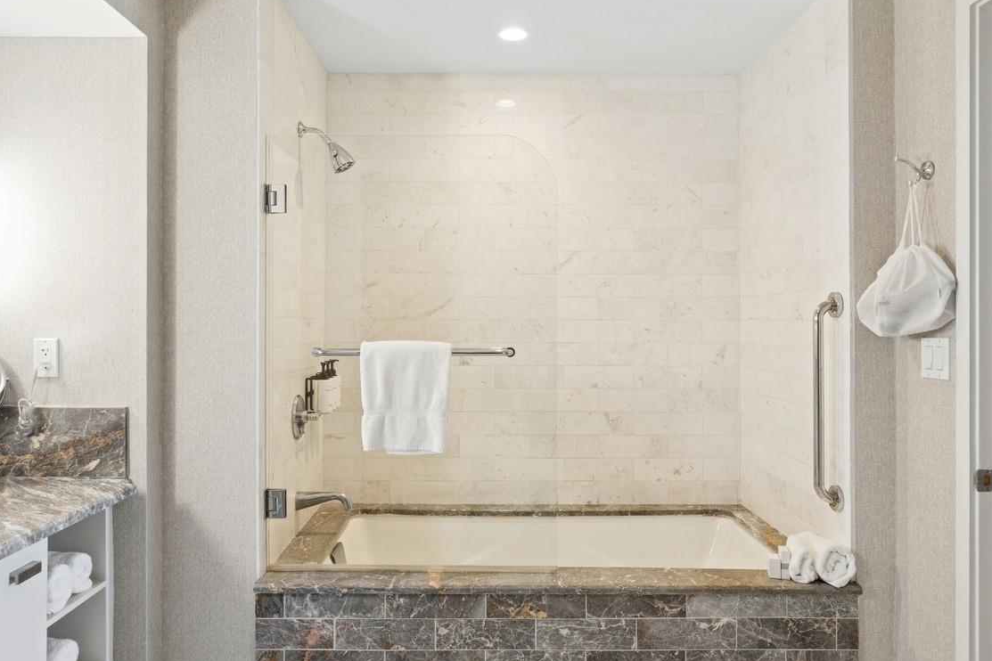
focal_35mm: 23
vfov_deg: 55.0
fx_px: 634
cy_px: 363
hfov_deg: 75.2
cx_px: 396
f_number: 8
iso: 400
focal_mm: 16
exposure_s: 1/3
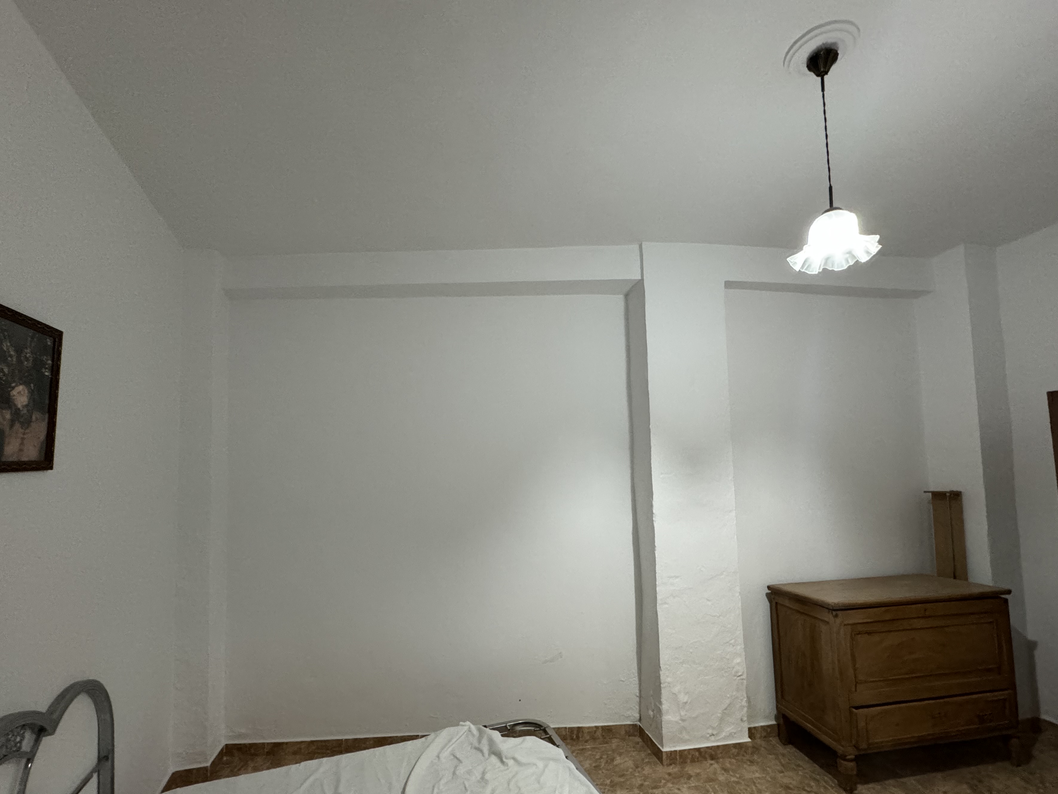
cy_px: 444
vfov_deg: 77.8
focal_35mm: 16
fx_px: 489
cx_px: 537
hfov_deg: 94.5
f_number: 2.2
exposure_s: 1/50
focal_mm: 2.22
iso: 500
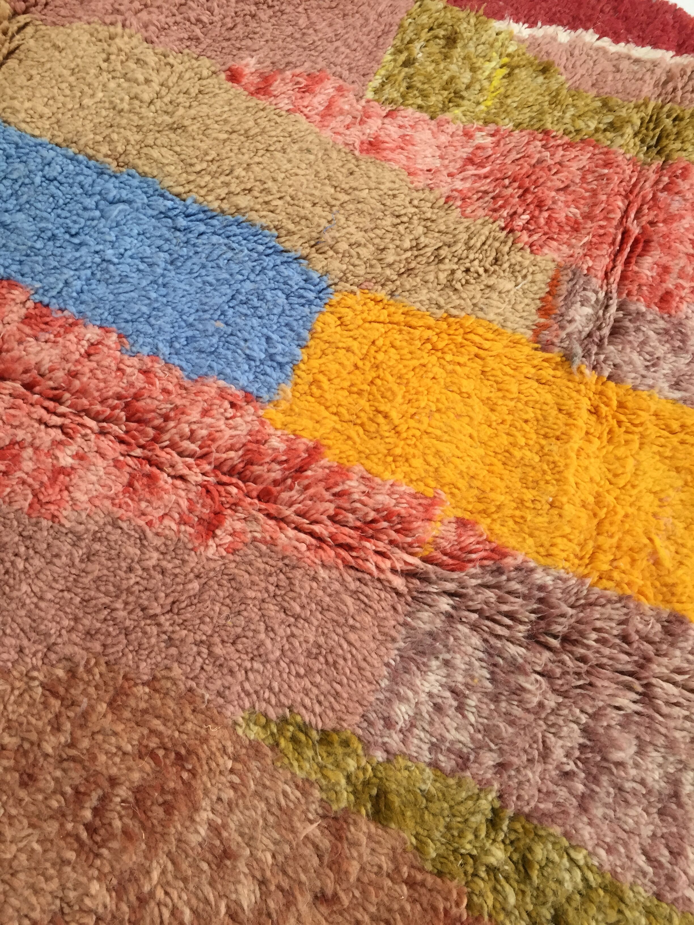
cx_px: 347
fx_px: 775
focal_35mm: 29
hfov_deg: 48.2
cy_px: 462
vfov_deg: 61.7
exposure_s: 1/33
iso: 80
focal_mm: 4.15
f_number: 2.2
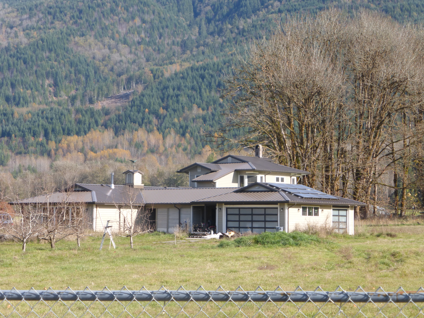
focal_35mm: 109
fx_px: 1335
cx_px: 212
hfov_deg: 18.0
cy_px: 159
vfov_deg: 13.6
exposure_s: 1/250
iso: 100
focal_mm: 19.4
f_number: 5.3
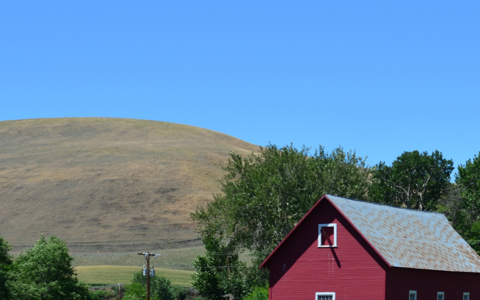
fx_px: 1648
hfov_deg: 16.5
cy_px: 240
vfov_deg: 10.4
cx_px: 365
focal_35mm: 126
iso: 100
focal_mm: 46
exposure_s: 1/200
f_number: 10
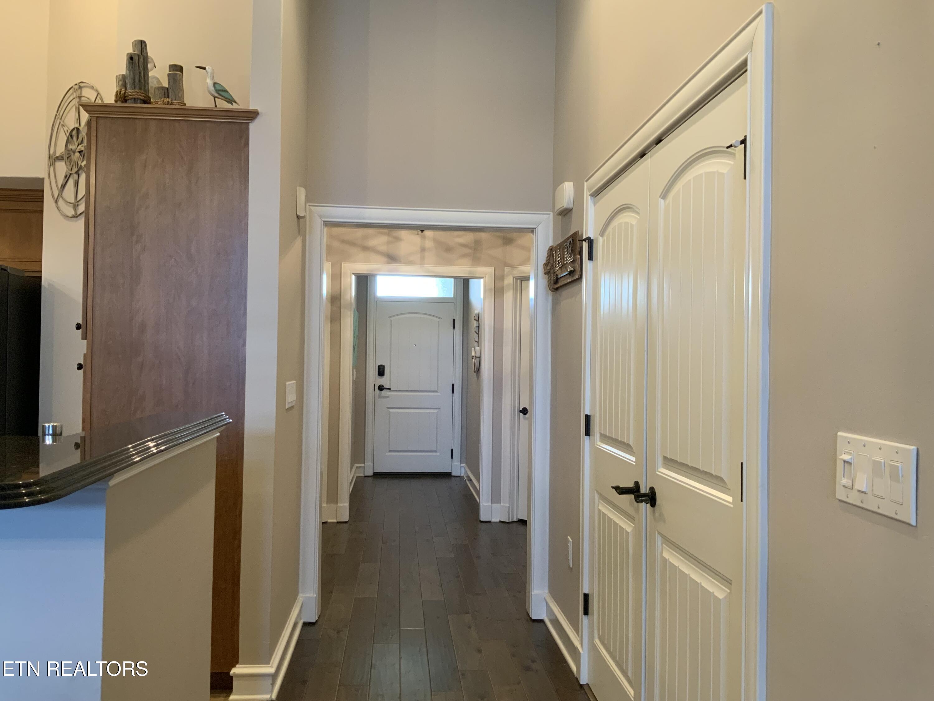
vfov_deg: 48.2
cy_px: 350
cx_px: 467
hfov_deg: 61.7
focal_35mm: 29
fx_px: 782
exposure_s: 1/60
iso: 160
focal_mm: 3
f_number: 1.8
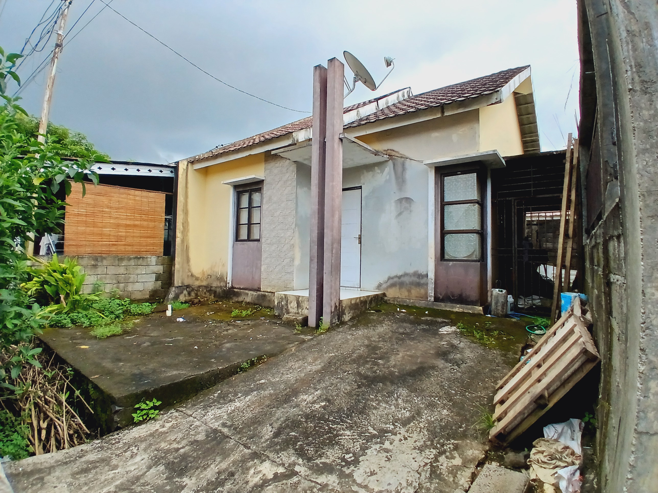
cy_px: 246
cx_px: 329
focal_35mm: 17
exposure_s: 1/666
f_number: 2.2
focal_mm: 1.4
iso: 50
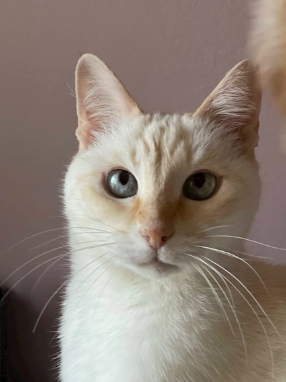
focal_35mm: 60
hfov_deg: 24.4
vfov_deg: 32.2
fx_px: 661
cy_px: 185
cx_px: 160
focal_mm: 6
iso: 320
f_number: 2
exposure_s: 1/40
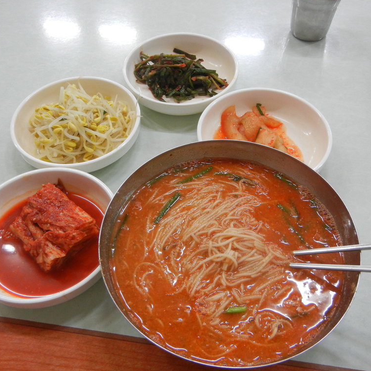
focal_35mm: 36
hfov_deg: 46.0
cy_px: 183
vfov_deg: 46.0
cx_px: 183
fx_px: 437
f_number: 3.5
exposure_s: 1/26.3
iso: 400
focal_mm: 5.4
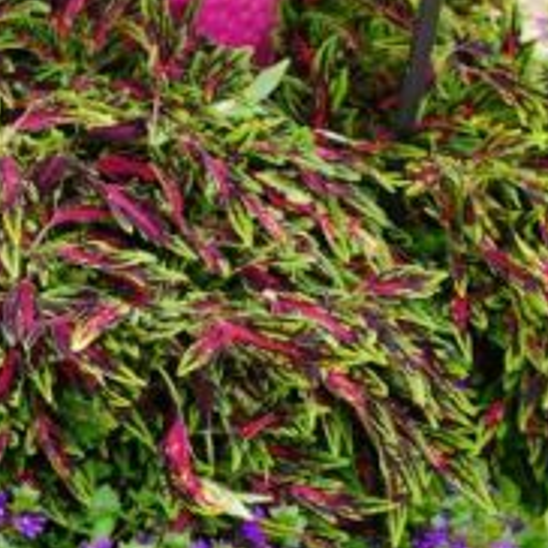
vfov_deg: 9.4
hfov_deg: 9.1
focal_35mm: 186
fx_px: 3331
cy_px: 157
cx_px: -298
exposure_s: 1/100
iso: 100
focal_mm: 46
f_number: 6.3
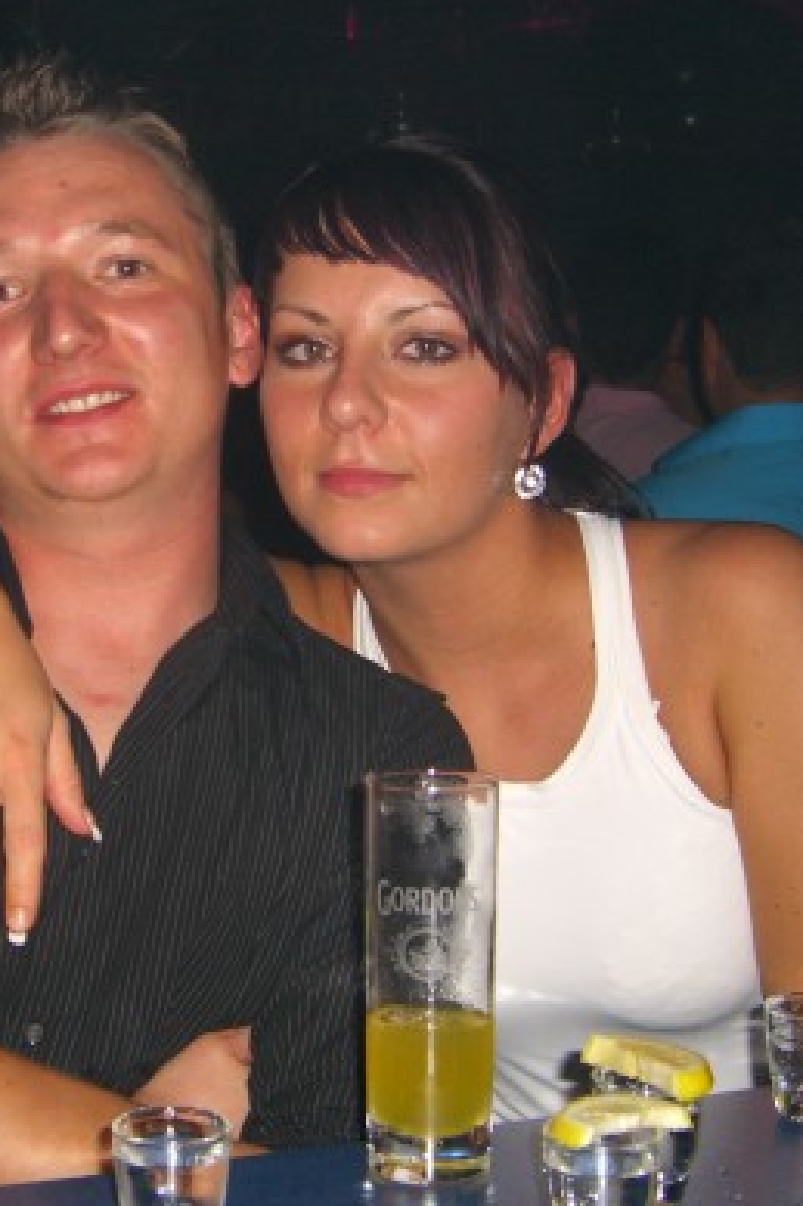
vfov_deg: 32.9
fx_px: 2043
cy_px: 567
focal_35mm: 61
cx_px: 217
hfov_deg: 22.1
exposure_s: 1/60
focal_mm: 7.9
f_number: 2.8
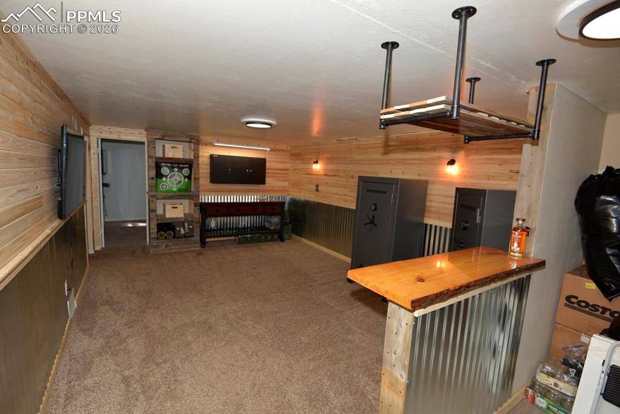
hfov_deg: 96.7
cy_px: 207
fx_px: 276
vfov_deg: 73.8
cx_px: 310
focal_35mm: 16
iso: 100
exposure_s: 1/60
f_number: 4
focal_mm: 16
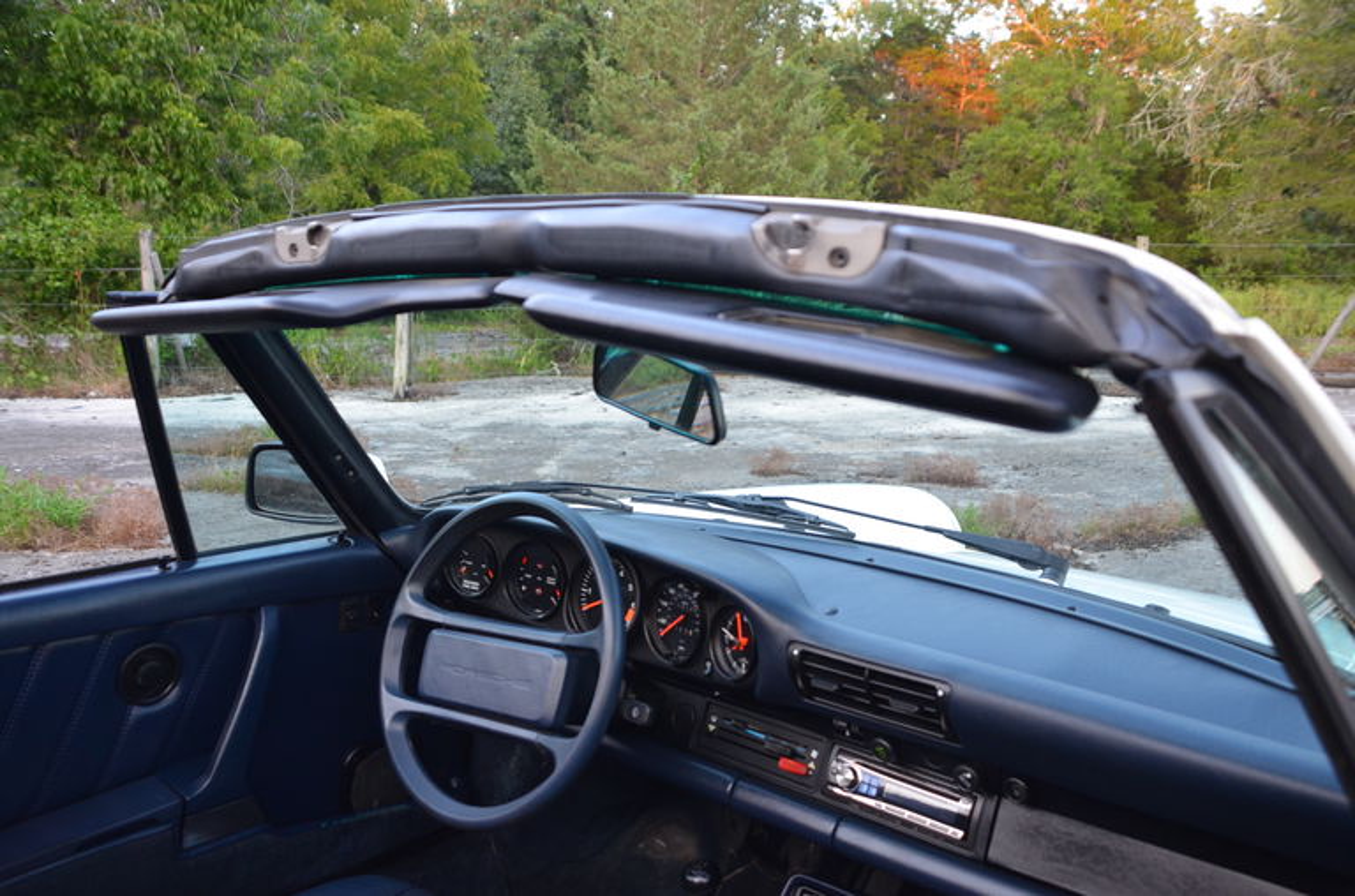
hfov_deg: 57.3
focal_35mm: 33
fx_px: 1239
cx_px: 678
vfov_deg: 39.8
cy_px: 448
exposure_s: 1/50
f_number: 3.8
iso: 800
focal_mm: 22
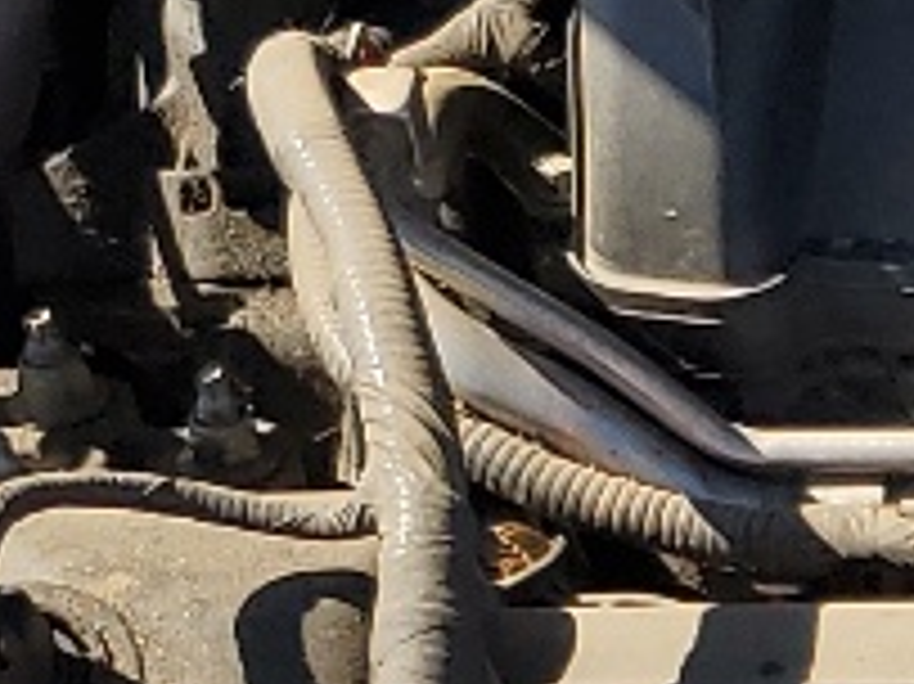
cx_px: 1864
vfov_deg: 7.0
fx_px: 5410
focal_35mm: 205
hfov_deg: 9.1
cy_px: 1354
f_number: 1.5
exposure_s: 1/1429
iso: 50
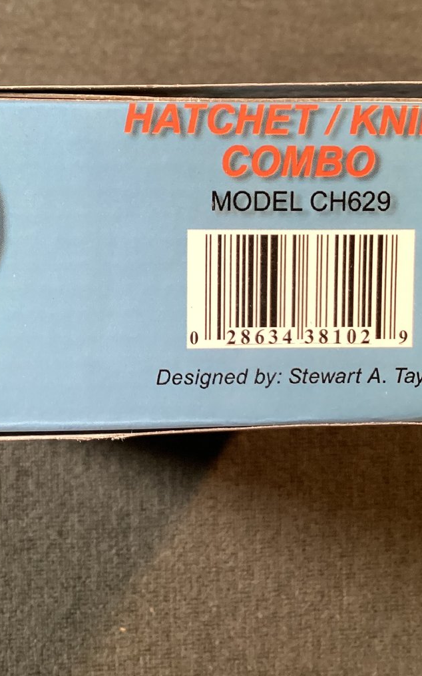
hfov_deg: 26.2
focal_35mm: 49
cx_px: 153
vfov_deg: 41.0
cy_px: 319
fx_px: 902
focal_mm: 3.3
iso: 200
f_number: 2.4
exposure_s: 1/50
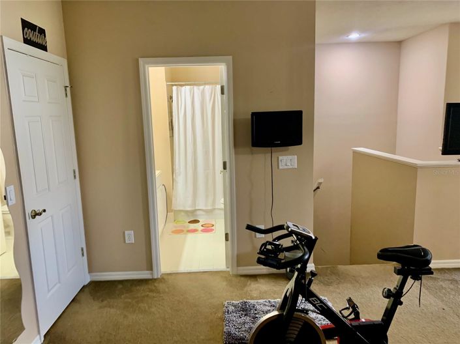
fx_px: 345
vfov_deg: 53.0
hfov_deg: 67.3
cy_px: 172
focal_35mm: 26
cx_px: 230
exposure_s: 1/60
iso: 320
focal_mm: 4.25
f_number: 1.8
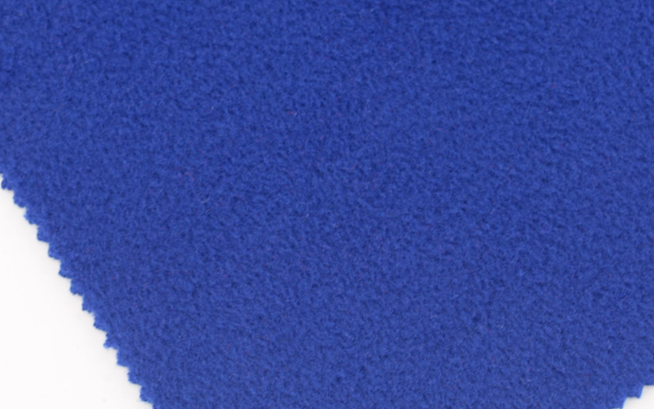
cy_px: 96
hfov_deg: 17.2
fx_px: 2157
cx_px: 299
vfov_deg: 10.8
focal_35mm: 121
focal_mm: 50
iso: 100
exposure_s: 1/80
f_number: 3.5
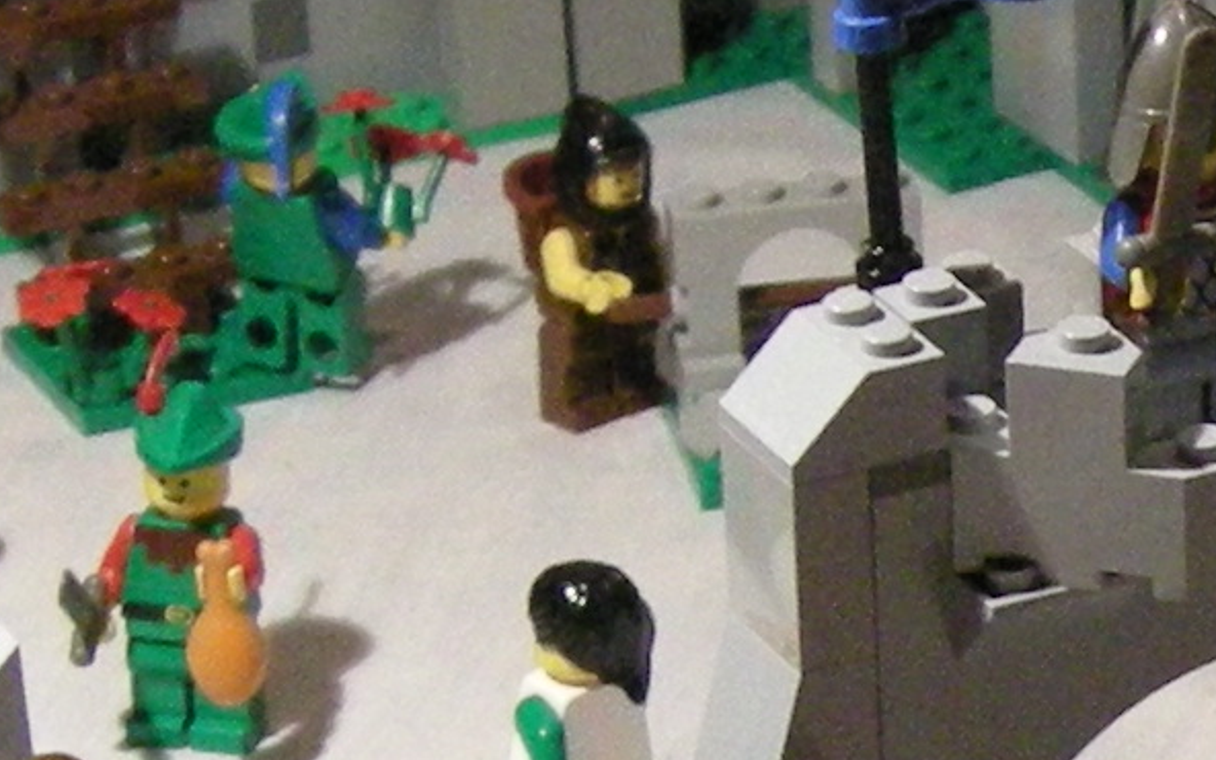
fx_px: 7788
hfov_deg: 8.7
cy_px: 1095
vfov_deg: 5.5
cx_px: 1879
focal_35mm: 235
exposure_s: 1/49.5
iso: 400
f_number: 2.7
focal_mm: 7.5
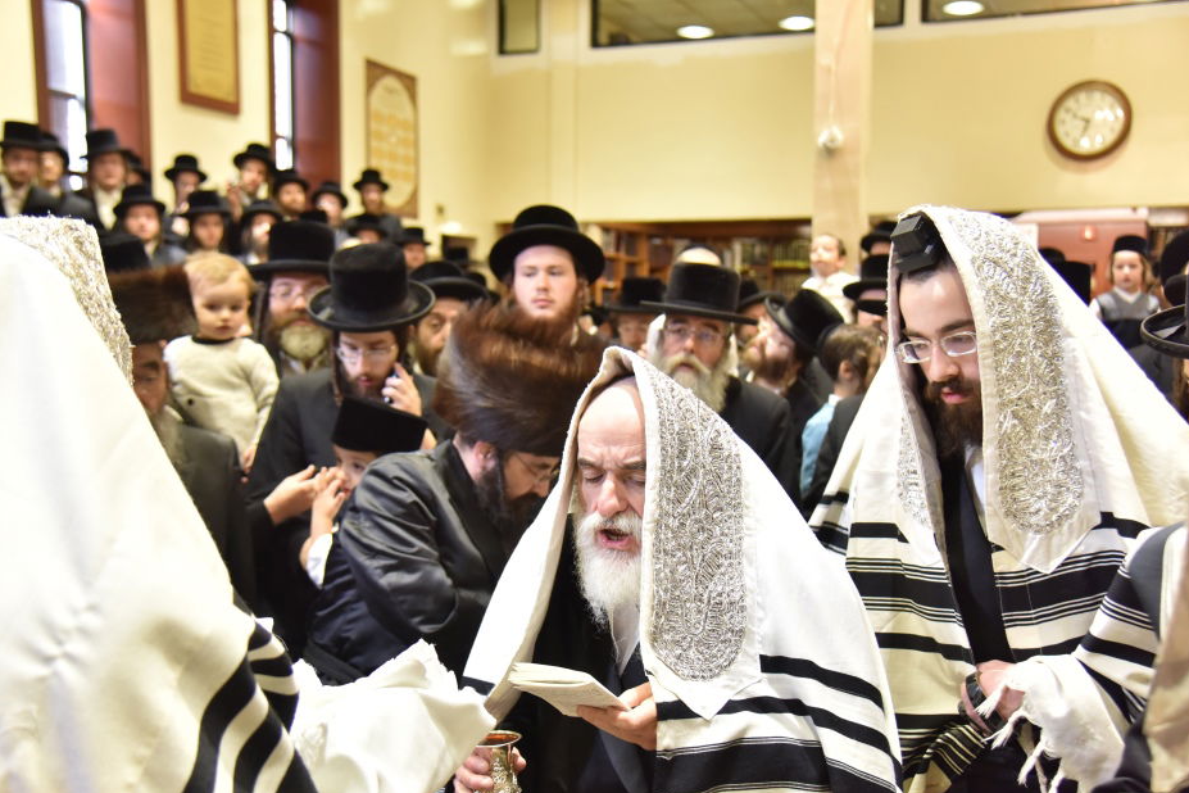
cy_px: 436
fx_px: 1387
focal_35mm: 42
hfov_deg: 46.4
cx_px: 593
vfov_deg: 31.9
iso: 2000
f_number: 4
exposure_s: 1/200
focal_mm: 38
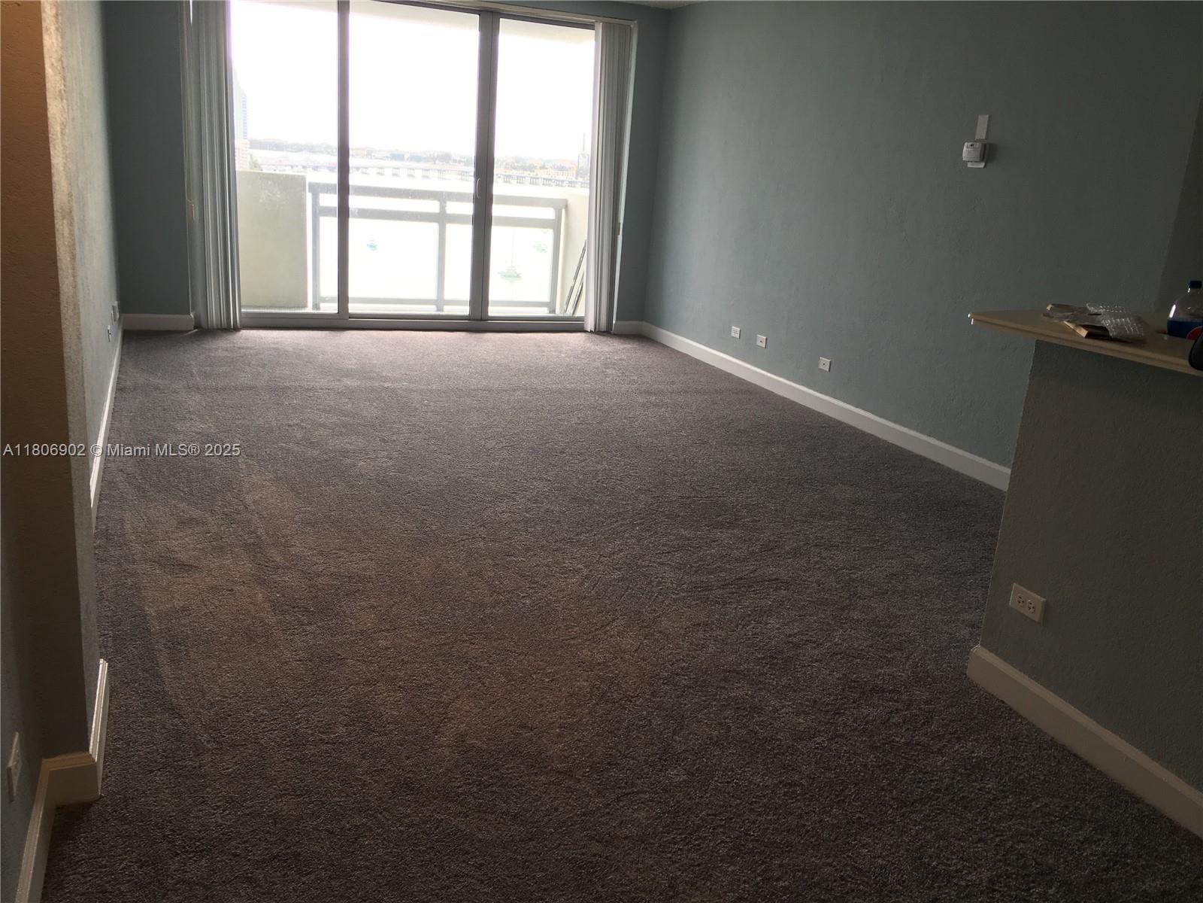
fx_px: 1008
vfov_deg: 48.2
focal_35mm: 29
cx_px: 602
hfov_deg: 61.7
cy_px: 452
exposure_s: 1/60
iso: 25
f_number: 2.2
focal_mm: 4.15
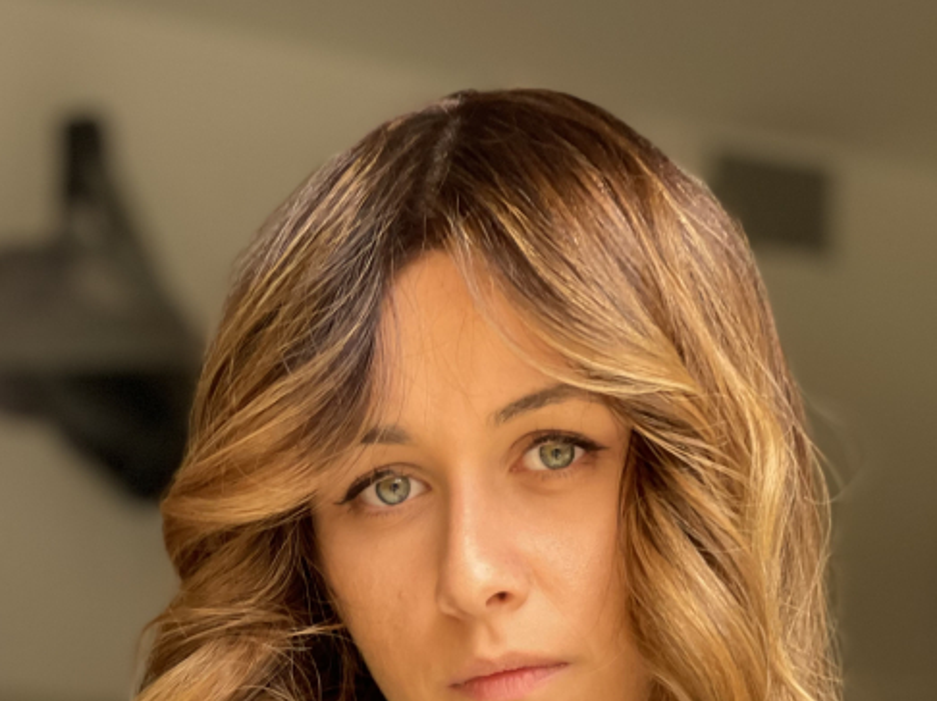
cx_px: 347
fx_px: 3328
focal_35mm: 123
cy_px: 825
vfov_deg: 11.8
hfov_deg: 16.0
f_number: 2.2
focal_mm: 7.5
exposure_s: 1/121
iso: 100
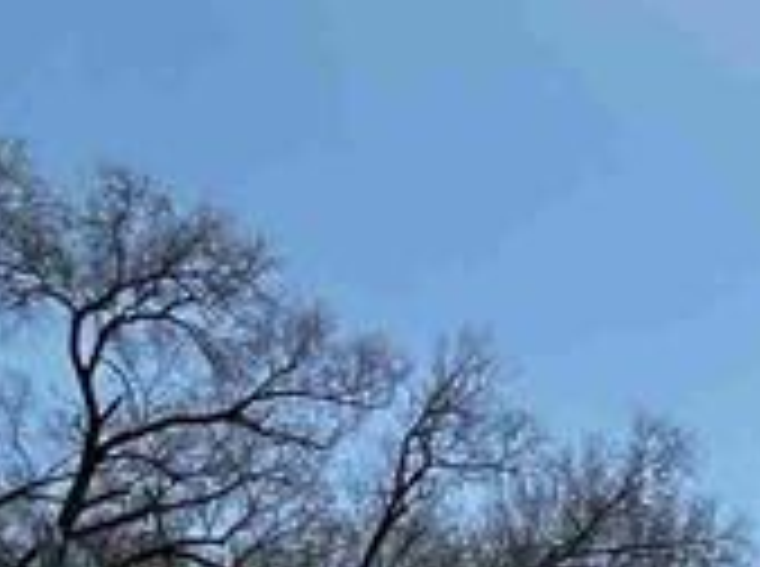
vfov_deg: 14.3
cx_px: 1471
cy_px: 1148
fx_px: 1862
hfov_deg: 17.4
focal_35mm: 85
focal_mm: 2.22
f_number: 2.2
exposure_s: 1/2817
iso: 50
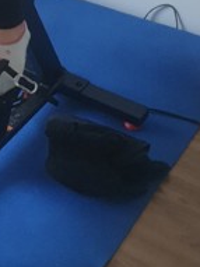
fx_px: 756
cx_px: -25
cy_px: -154
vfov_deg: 17.6
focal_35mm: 98
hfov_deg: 14.7
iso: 250
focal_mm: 4.3
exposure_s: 1/50
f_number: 2.4
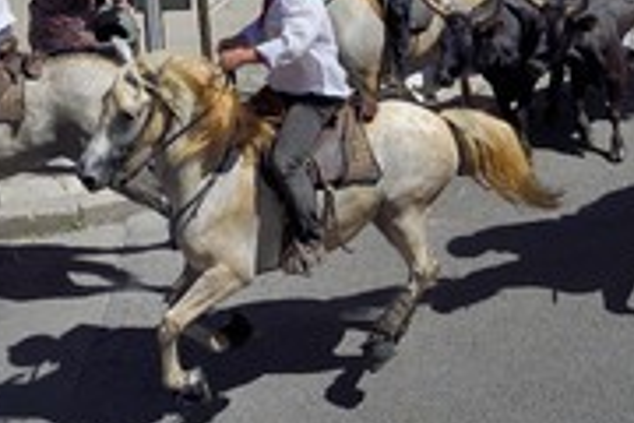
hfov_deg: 35.4
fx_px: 986
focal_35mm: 56
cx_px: 402
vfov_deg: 22.7
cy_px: -53
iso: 400
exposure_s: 1/1250
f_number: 9
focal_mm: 24
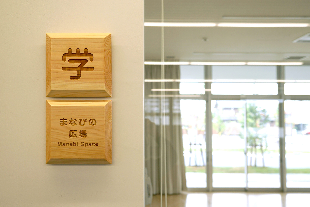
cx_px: 155
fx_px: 284
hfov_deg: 57.2
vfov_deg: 40.0
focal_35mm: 33
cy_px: 104
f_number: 2.8
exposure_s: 1/100
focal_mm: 22
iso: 100
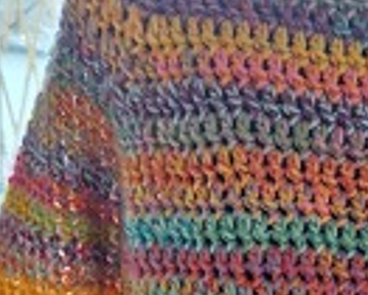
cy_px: 340
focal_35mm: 80
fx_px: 872
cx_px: 362
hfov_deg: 22.9
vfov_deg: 18.3
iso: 50
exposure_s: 1/100
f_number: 1.8
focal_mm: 5.54
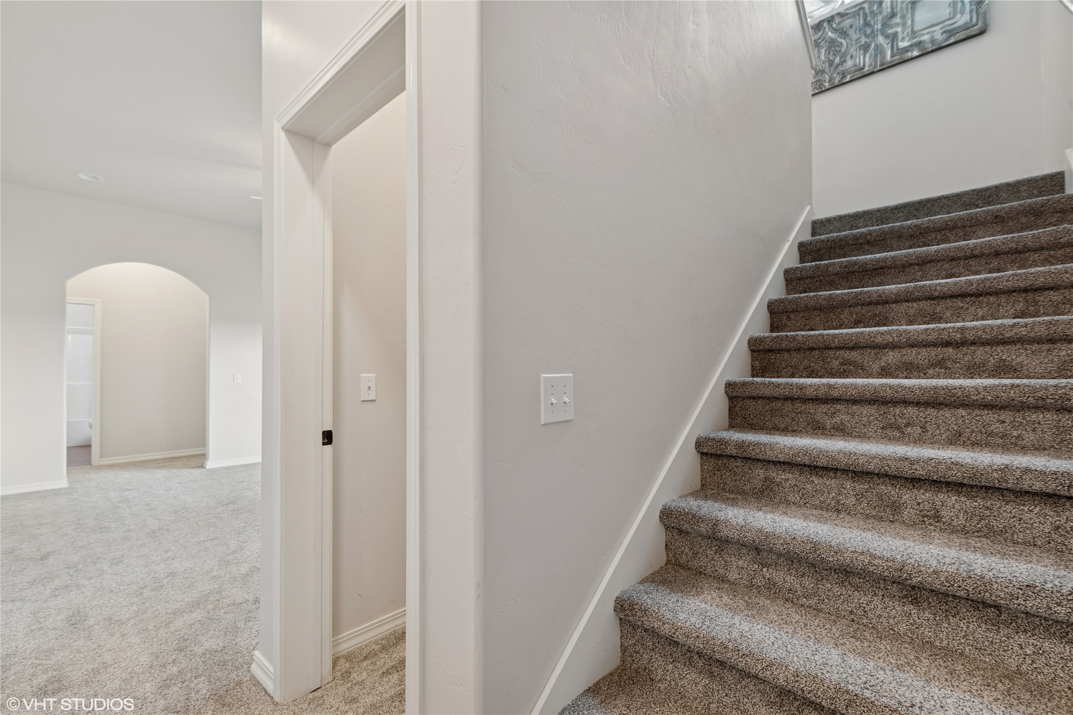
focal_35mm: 15
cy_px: 358
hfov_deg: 100.4
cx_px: 536
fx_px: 447
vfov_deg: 77.3
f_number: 6.3
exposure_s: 1/1.67
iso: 100
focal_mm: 10
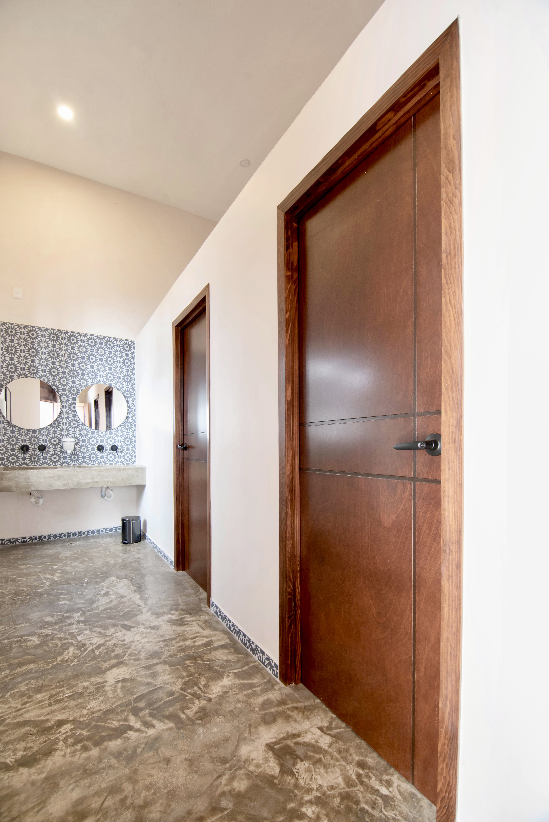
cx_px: 274
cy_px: 411
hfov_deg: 77.4
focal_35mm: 15
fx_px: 343
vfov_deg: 100.4
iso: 320
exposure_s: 1/3
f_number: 8
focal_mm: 15
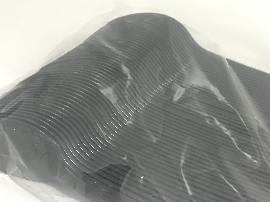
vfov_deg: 27.7
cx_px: 135
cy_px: 148
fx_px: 406
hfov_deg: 36.8
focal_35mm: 52
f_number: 1.8
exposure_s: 1/17
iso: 80
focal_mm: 3.99
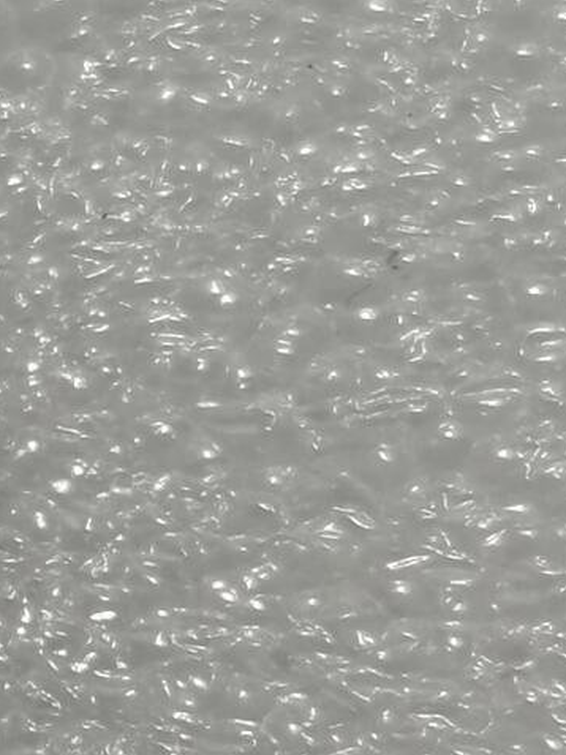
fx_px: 5673
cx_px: -455
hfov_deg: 5.6
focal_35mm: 260
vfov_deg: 7.6
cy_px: 308
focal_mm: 5.58
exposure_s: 1/100
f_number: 1.8
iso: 64
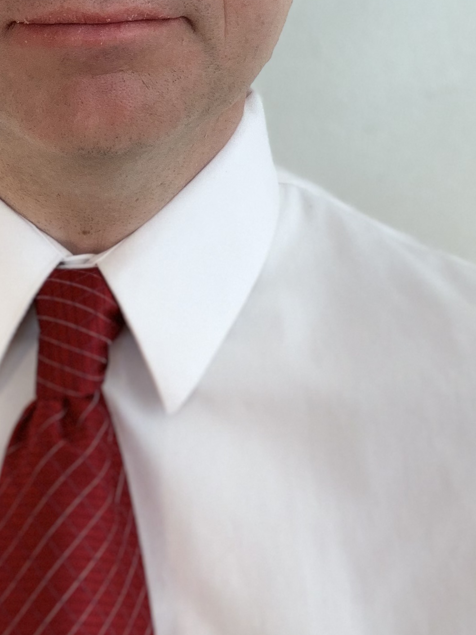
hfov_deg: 20.8
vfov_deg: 26.5
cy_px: 19
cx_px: 103
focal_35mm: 70
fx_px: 1283
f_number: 2.2
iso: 50
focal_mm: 2.87
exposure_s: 1/60
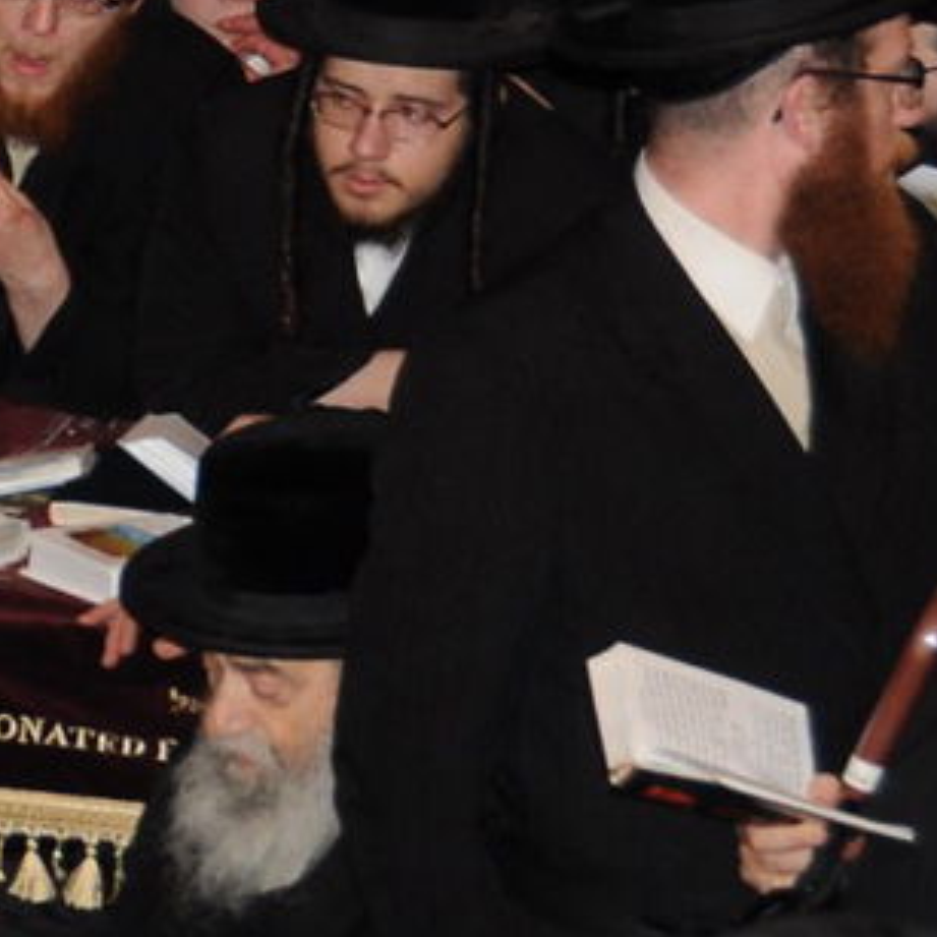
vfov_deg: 7.9
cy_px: 552
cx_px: -601
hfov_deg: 7.7
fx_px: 6768
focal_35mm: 221
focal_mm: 38
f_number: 4.2
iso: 500
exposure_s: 1/80
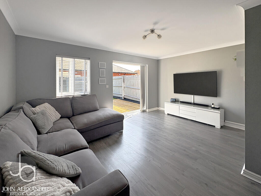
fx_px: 106
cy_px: 98
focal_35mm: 14
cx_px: 130
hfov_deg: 102.1
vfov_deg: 85.7
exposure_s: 1/286
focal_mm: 2.22
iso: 64
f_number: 2.2
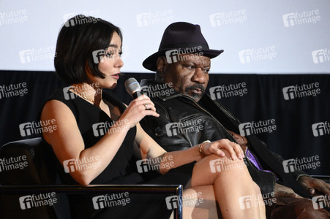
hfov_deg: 6.9
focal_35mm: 300
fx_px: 2748
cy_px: 110
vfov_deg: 4.6
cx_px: 165
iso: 10000
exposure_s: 1/160
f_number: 5.6
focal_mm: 300
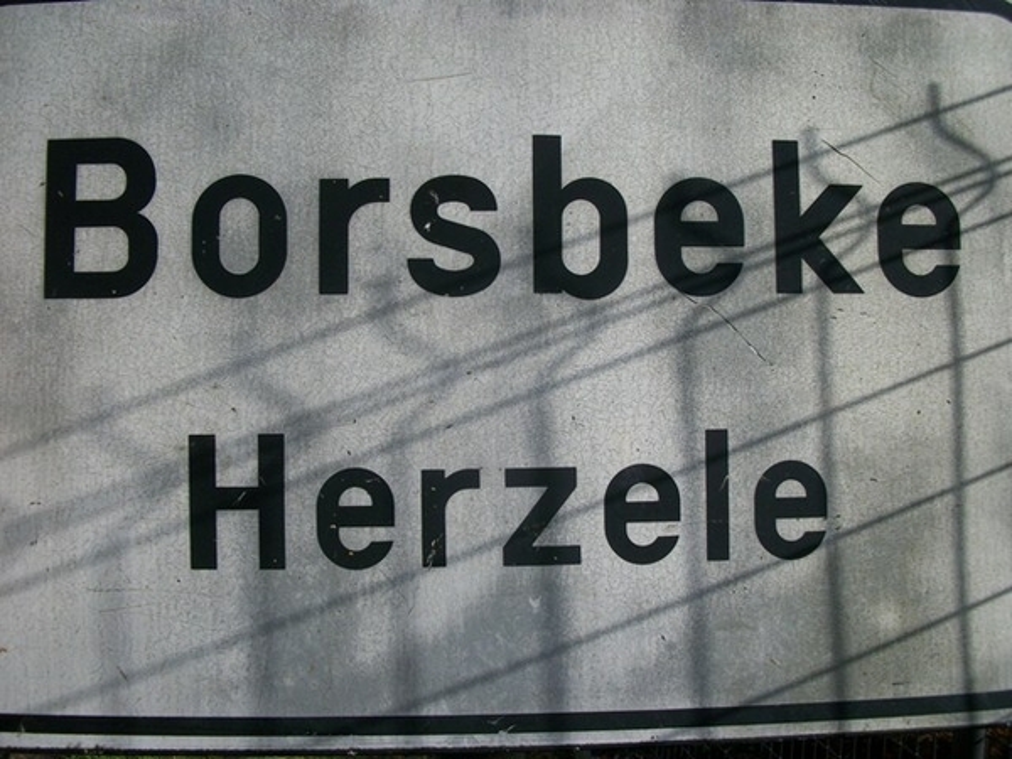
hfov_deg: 56.8
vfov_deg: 44.2
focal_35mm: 32
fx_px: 936
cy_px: 380
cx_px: 506
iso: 80
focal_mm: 5.7
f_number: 8.8
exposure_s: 1/200
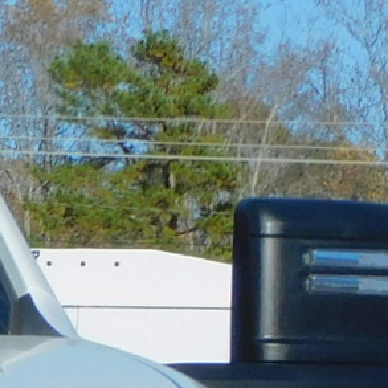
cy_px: 756
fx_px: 5643
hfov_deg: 3.9
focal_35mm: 445
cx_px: -608
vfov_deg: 3.9
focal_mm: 11.6
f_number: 4.2
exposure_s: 1/1250
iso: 125
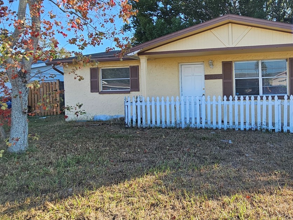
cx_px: 224
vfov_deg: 54.5
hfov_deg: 64.7
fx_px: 212
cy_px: 88
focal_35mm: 25
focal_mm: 2.2
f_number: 2.2
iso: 50
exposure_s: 1/467
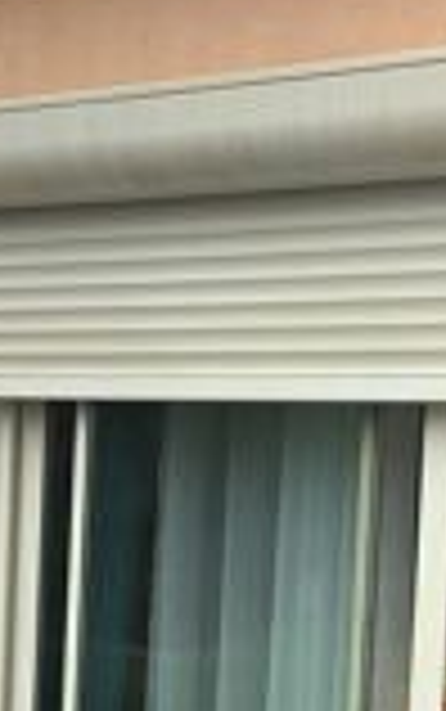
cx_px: 329
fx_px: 1728
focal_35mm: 89
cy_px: 610
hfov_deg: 14.7
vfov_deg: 22.8
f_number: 2.4
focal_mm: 3.3
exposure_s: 1/120
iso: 32
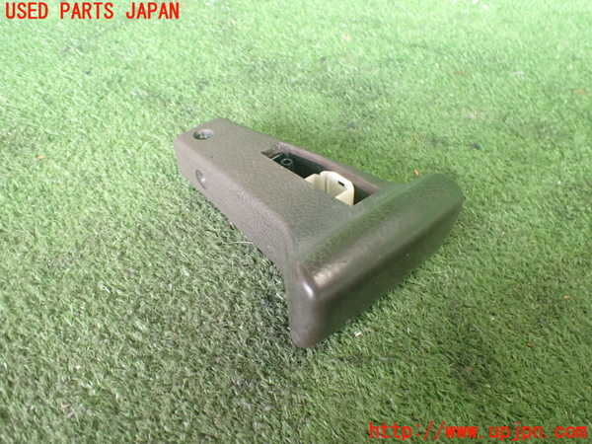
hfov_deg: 60.0
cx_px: 296
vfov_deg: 46.8
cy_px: 222
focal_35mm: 30
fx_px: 513
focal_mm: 5.4
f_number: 2.3
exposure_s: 1/80
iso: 800
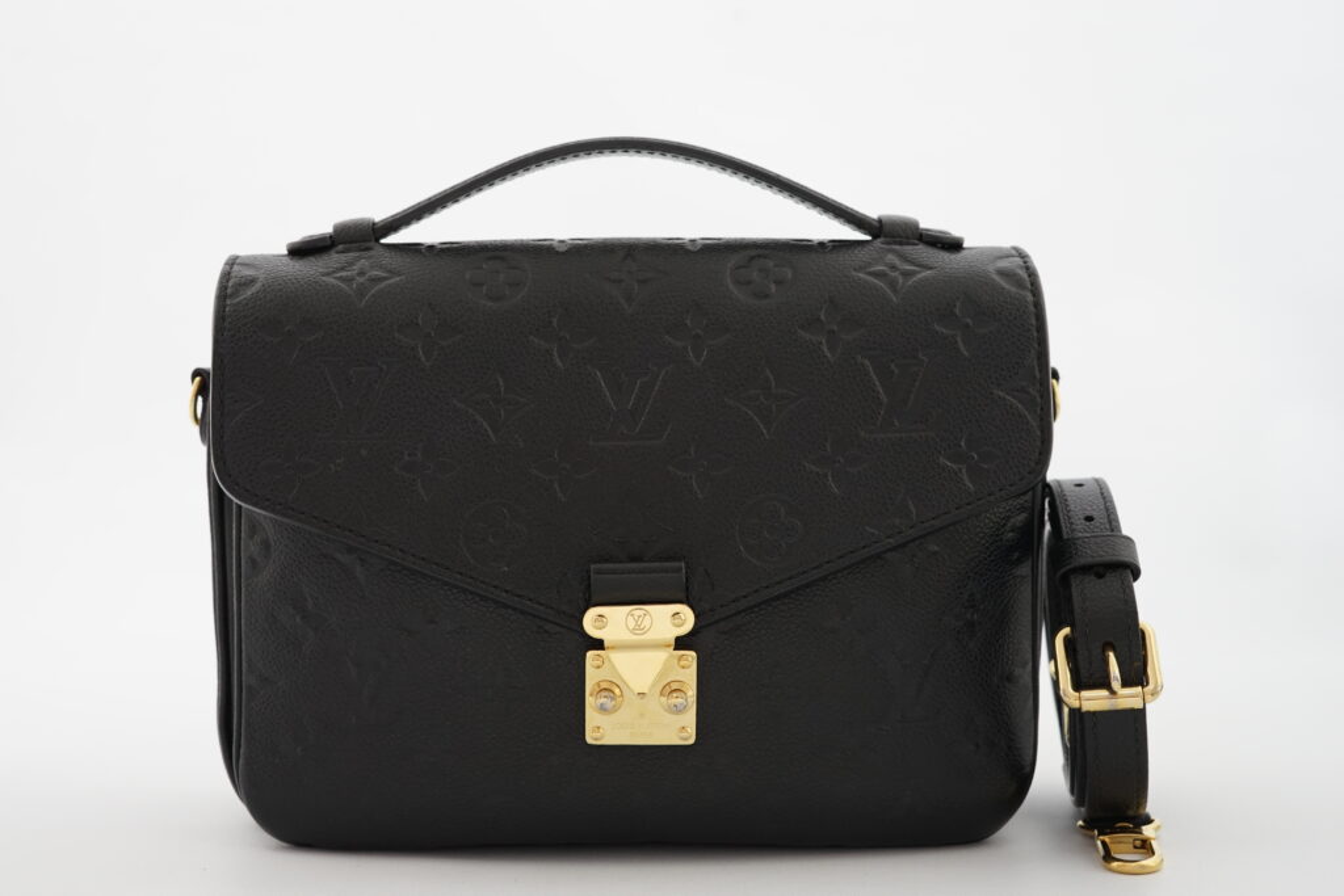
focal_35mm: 50
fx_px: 1867
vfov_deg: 27.0
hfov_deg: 39.6
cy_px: 448
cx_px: 672
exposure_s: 1/20
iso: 640
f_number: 6.3
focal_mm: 50
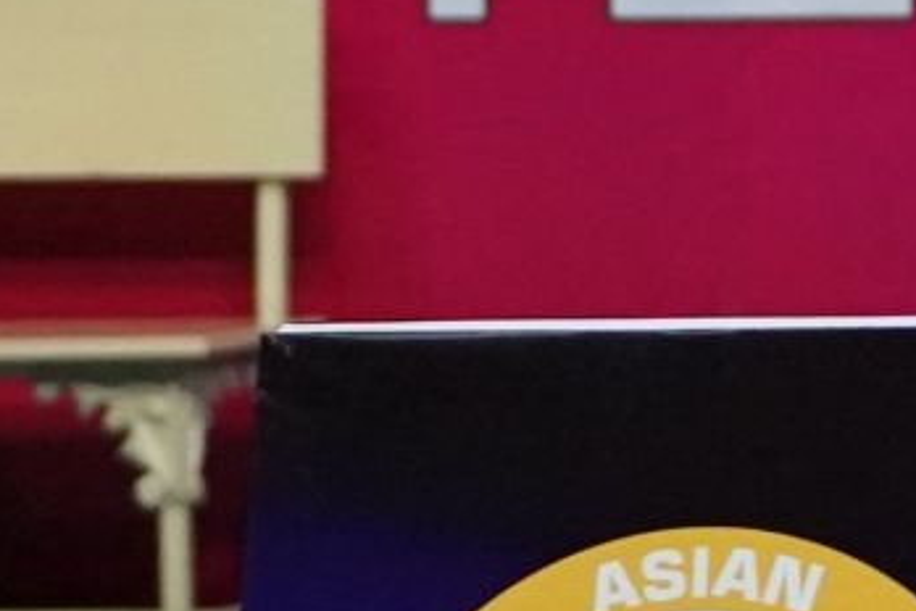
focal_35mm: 744
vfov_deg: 1.8
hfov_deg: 2.8
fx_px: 18929
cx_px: 1416
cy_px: -645
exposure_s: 1/1000
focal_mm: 96
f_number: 2.8
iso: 5000
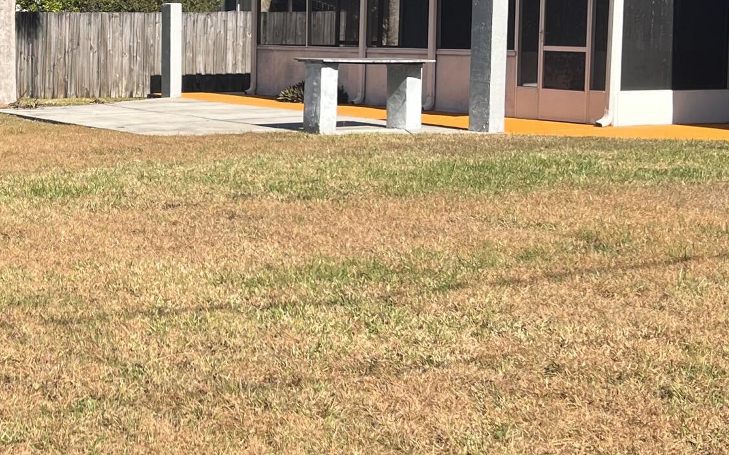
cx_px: 88
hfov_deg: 27.0
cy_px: 119
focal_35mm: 74
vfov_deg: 17.5
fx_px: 1470
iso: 50
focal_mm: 5.7
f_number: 1.5
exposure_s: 1/3257
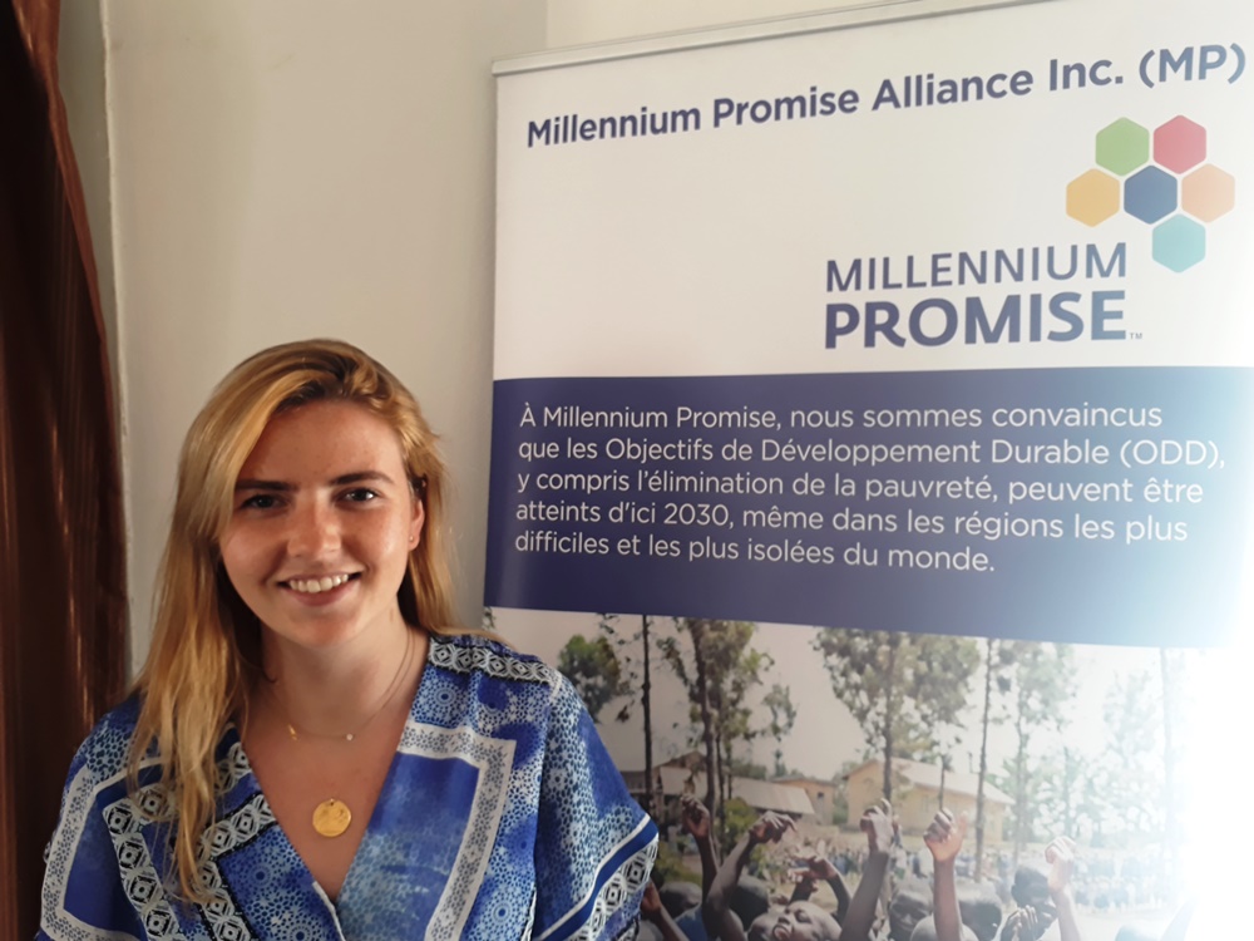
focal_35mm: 27
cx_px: 627
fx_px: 978
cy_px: 470
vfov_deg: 51.4
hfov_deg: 65.3
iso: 125
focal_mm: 3.6
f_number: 1.9
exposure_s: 1/33
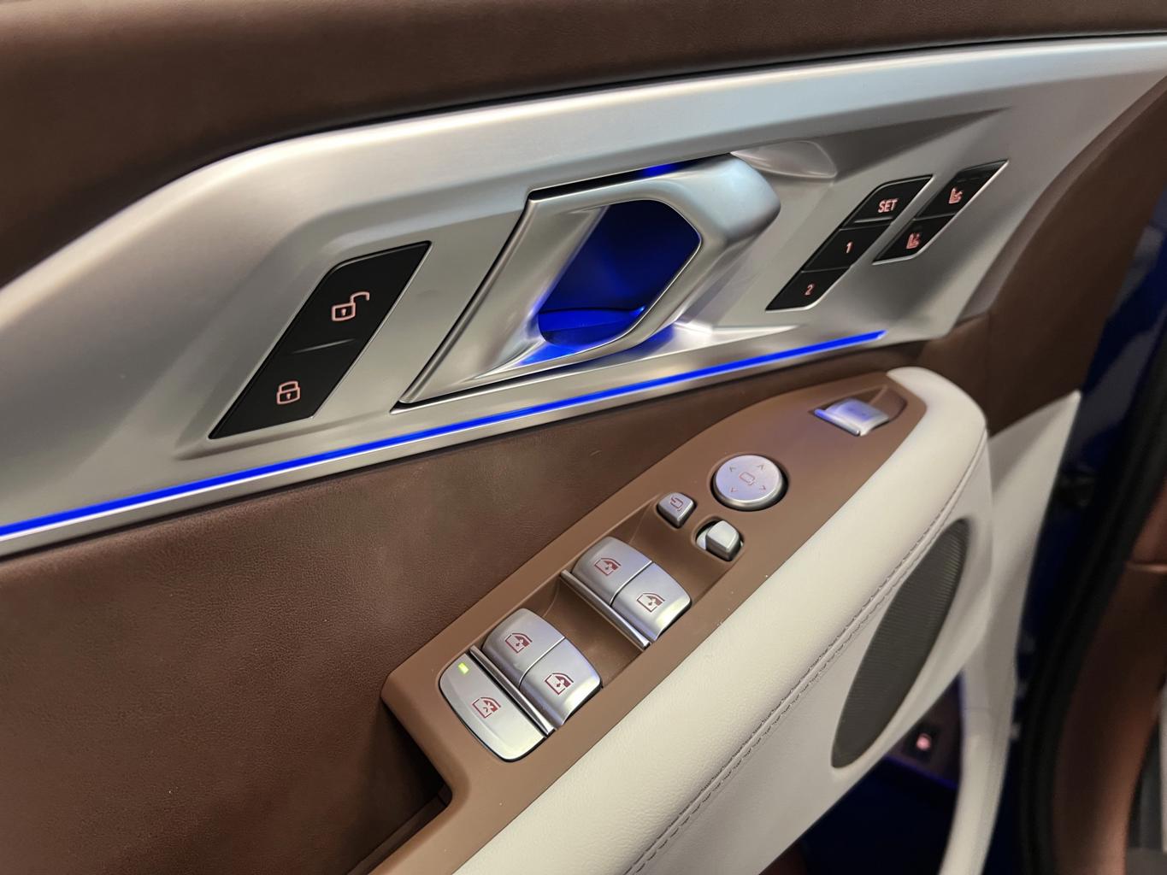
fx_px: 877
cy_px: 438
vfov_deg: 53.1
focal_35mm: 26
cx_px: 584
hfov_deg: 67.3
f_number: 1.5
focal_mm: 5.7
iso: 250
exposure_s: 1/49
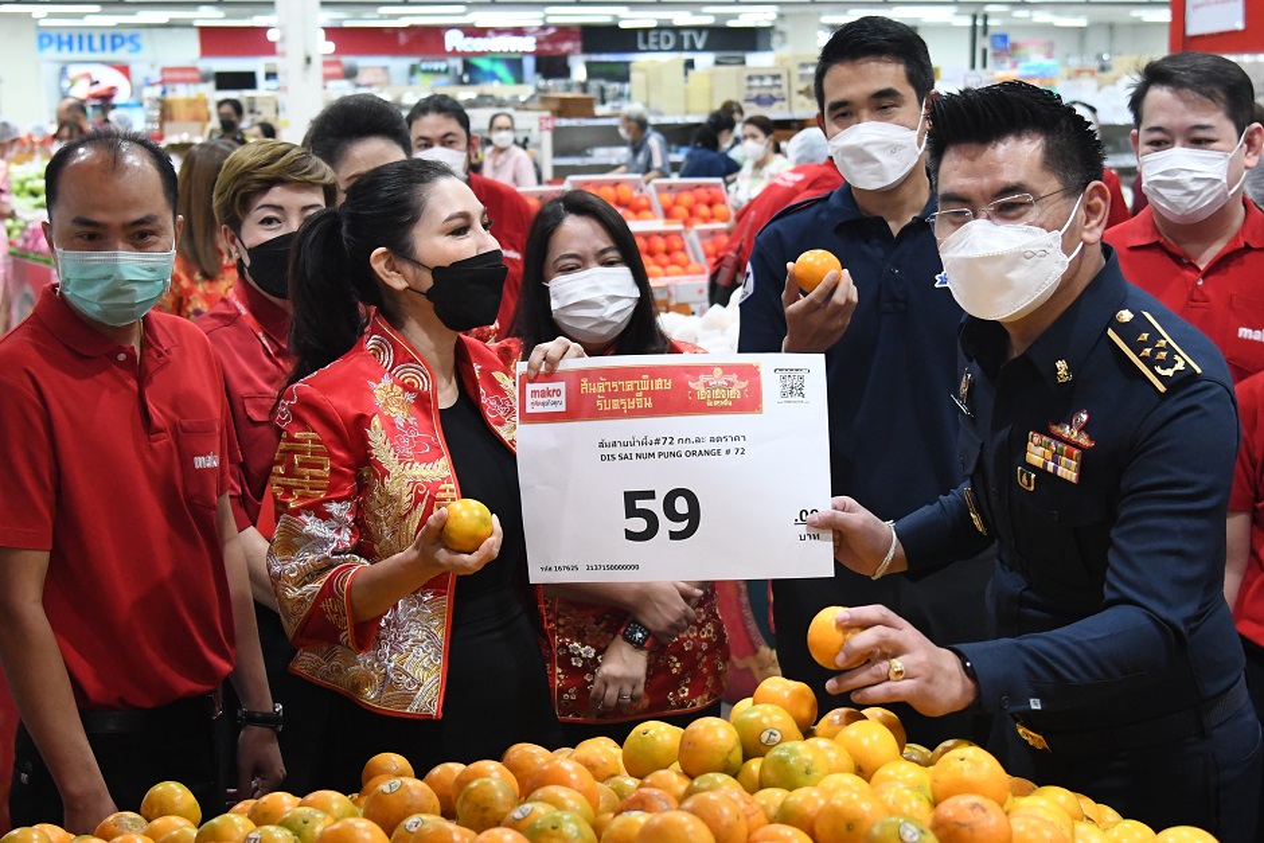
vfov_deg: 20.0
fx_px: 2388
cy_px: 422
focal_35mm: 68
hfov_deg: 29.7
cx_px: 632
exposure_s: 1/250
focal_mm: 34
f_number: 4
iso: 3200
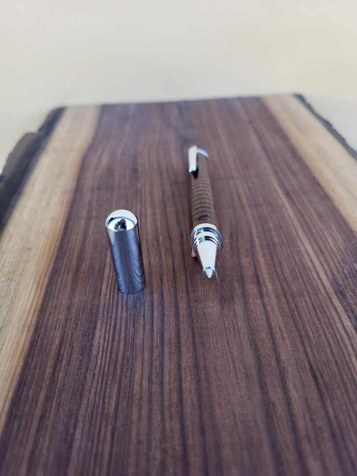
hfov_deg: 53.1
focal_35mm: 26
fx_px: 358
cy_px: 238
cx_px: 178
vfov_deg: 67.3
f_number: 1.8
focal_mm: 5.4
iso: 50
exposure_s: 1/100
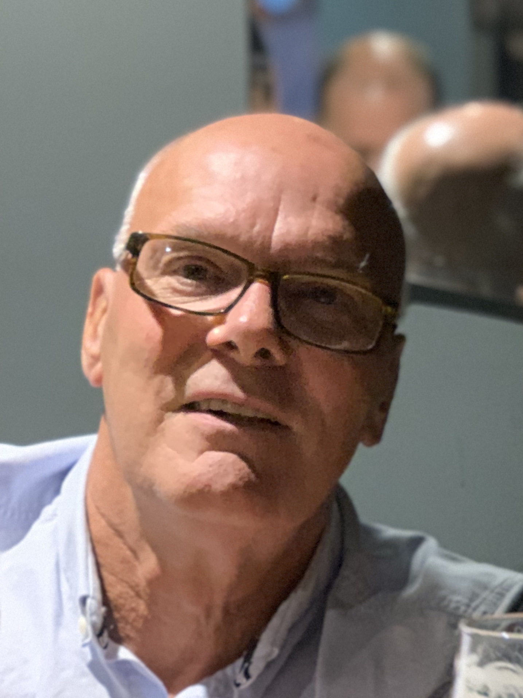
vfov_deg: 36.8
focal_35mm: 52
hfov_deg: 28.0
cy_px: 349
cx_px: 262
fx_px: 1047
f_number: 2.4
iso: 640
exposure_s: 1/25
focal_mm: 6
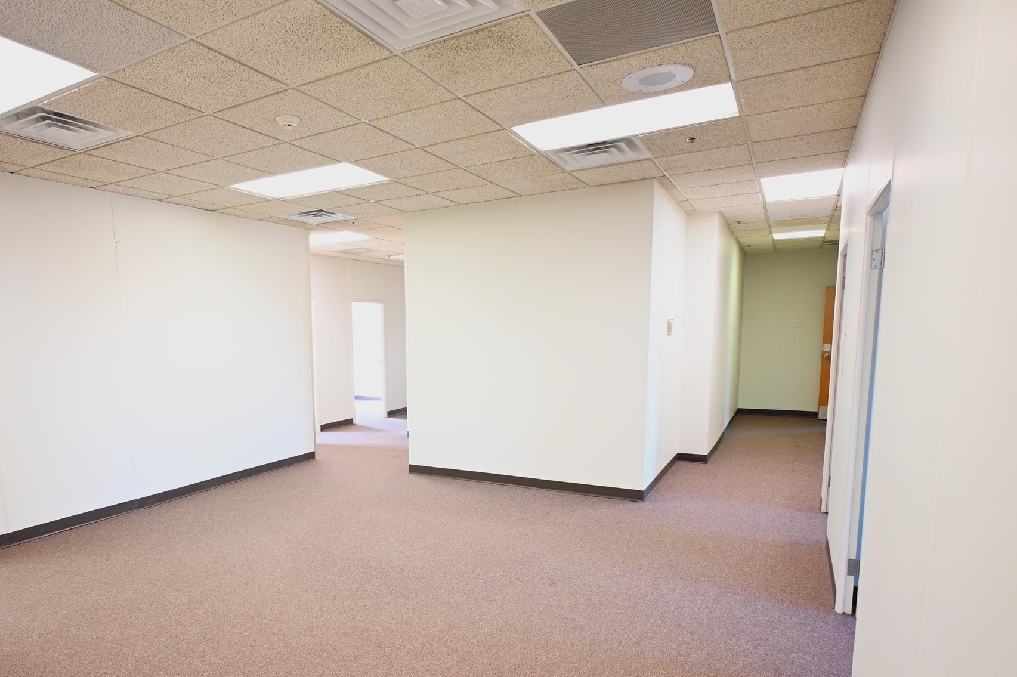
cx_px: 508
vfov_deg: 67.3
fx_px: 508
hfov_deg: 90.0
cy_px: 338
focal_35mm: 18
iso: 360
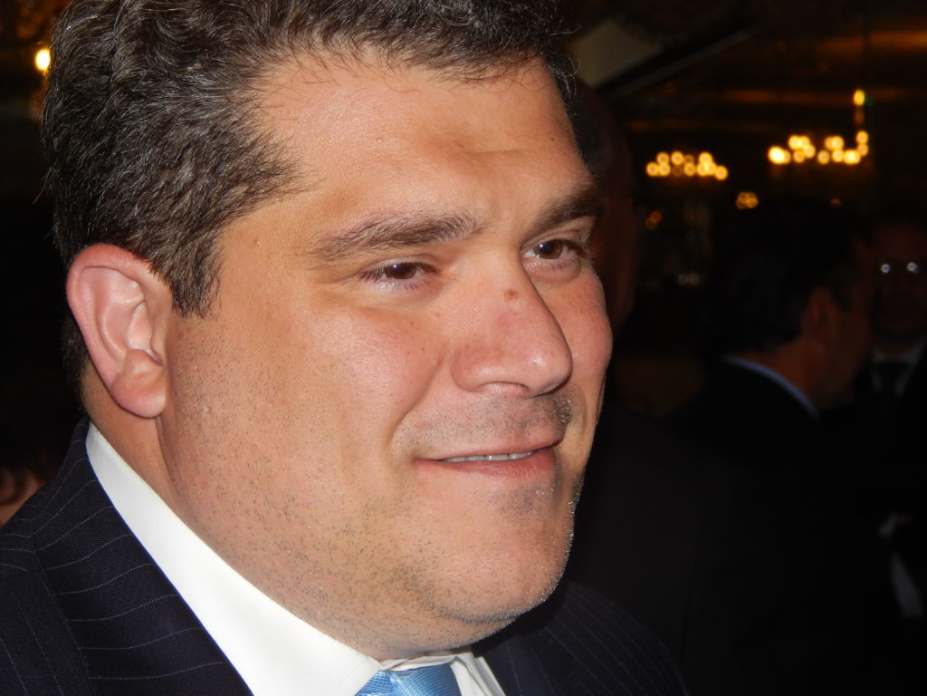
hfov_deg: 14.9
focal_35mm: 132
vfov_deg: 11.2
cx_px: 464
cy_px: 348
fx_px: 3535
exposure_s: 1/30
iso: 200
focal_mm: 23.4
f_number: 4.8
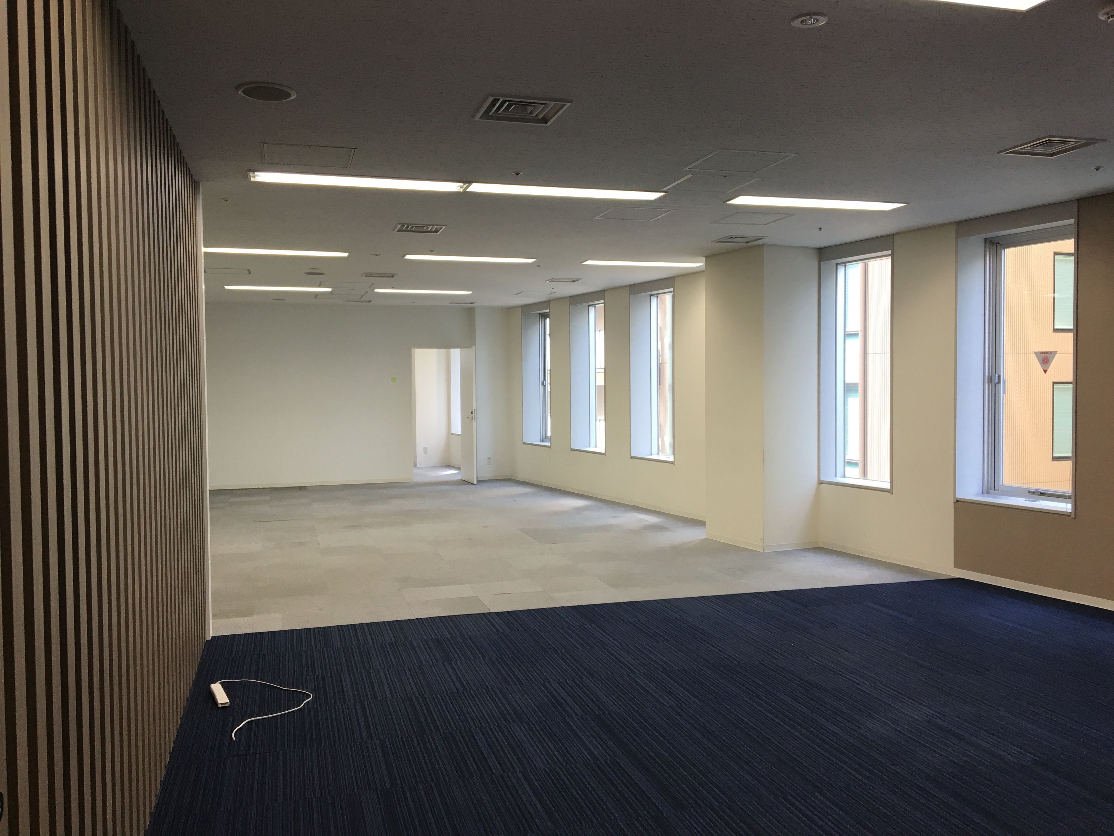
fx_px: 933
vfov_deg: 48.2
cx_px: 557
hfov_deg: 61.7
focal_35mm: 29
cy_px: 418
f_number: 2.2
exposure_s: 1/40
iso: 25
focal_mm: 4.15
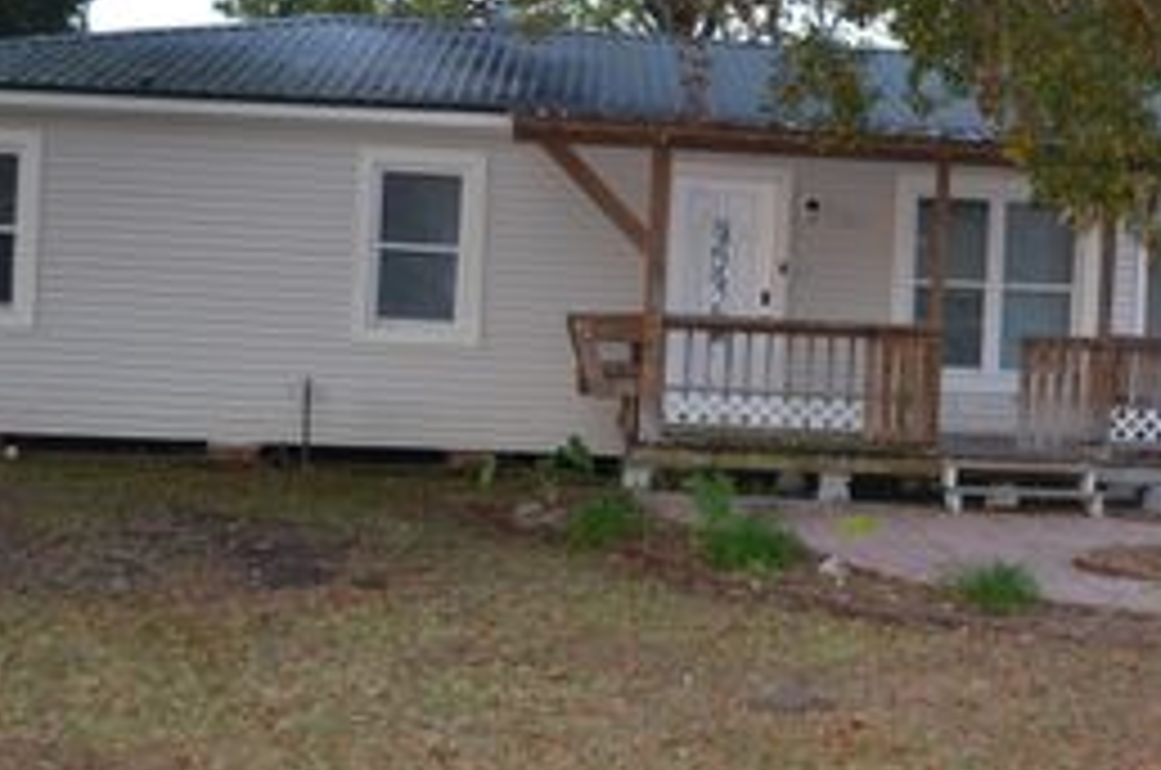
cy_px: 326
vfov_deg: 21.1
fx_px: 2060
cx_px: 756
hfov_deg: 31.3
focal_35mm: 64
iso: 320
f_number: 4
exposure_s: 1/125
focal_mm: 22
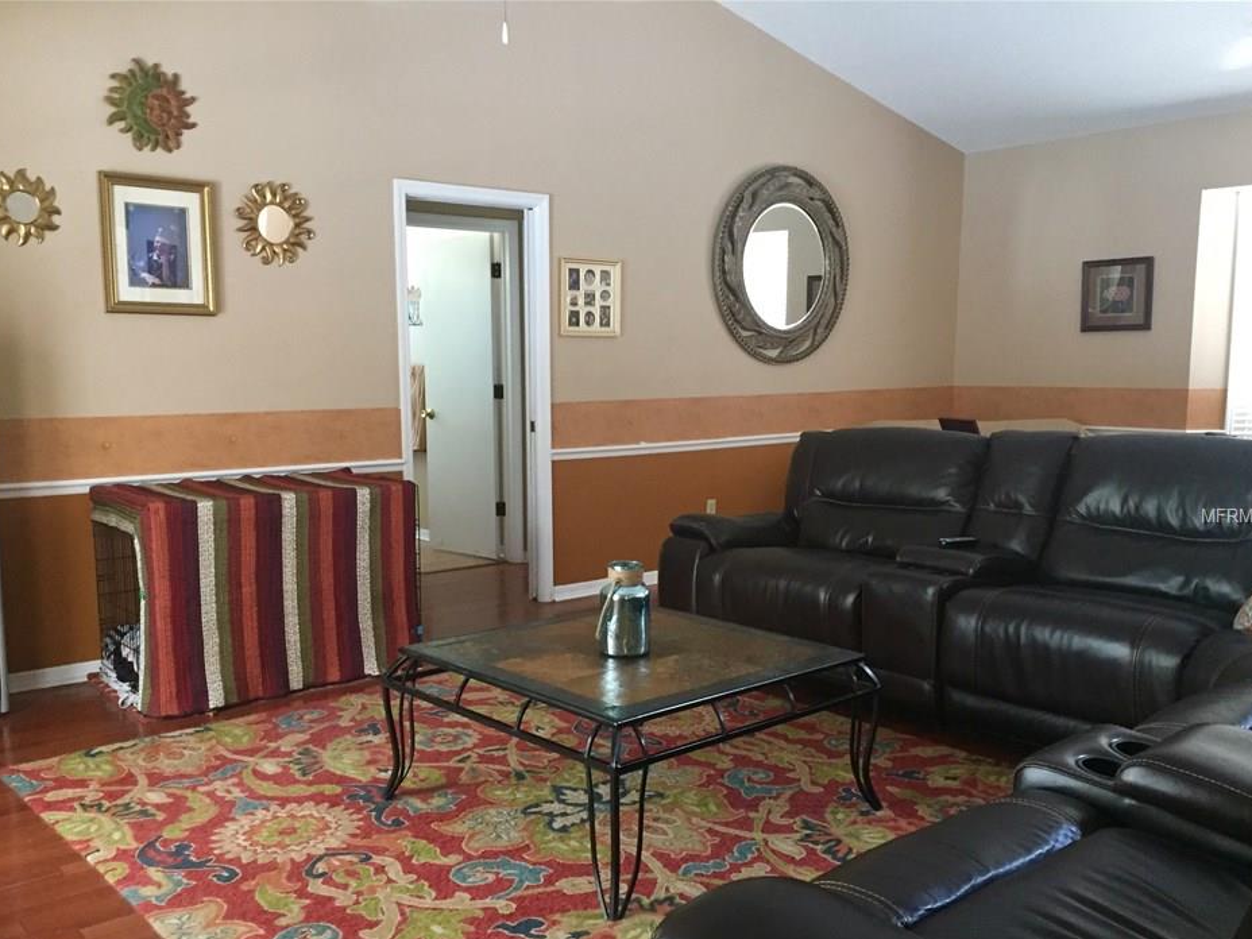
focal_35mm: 32
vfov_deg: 44.1
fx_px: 1157
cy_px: 517
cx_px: 592
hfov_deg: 56.8
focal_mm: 4.15
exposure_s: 1/15
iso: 250
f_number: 2.2
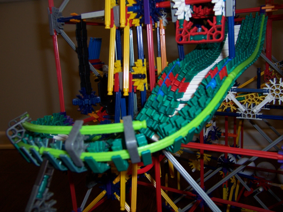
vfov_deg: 42.9
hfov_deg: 55.4
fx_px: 270
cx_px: 142
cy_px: 106
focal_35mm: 33
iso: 80
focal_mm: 5.5
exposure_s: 1/60
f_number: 2.8
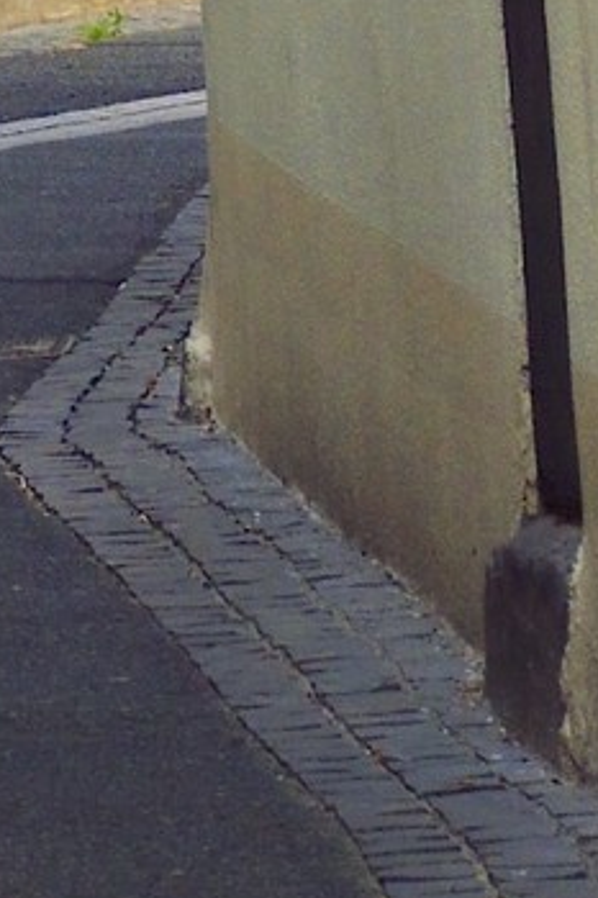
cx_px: -644
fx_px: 11971
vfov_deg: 4.1
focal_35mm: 480
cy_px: -1810
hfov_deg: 2.8
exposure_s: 1/250
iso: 800
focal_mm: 70
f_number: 13
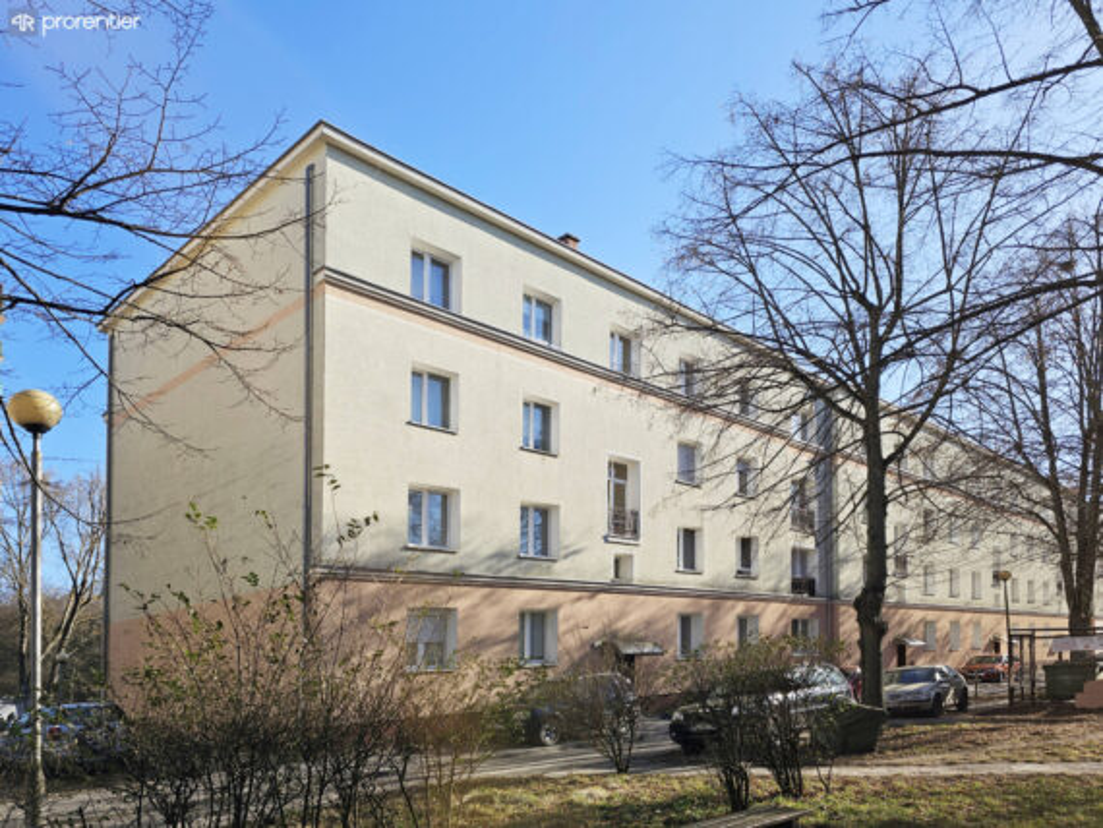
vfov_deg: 58.9
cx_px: 552
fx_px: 733
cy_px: 414
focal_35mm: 23
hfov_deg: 73.9
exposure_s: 1/579
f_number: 1.7
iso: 10
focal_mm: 6.3
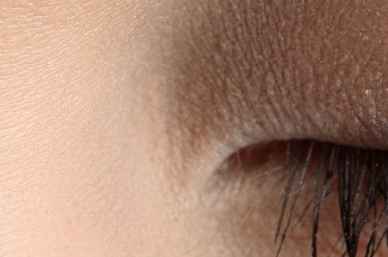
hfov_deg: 12.8
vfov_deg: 8.9
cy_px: 61
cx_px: 534
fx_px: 1658
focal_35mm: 154
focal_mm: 50
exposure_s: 1/160
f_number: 14
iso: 200
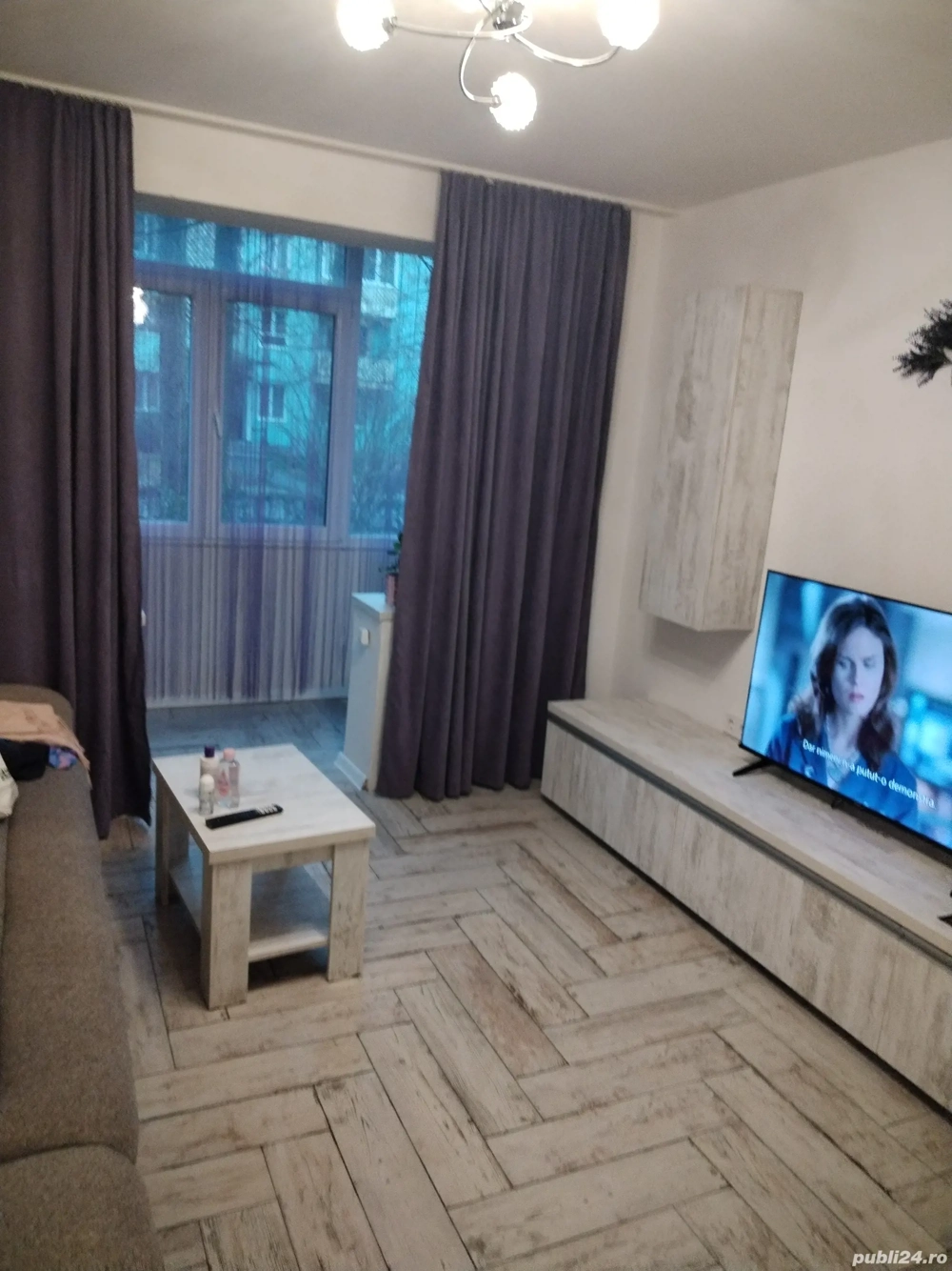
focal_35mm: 26
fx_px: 954
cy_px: 636
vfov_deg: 67.3
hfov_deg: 53.0
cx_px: 476
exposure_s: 1/33.3
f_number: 1.8
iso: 715
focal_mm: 4.25
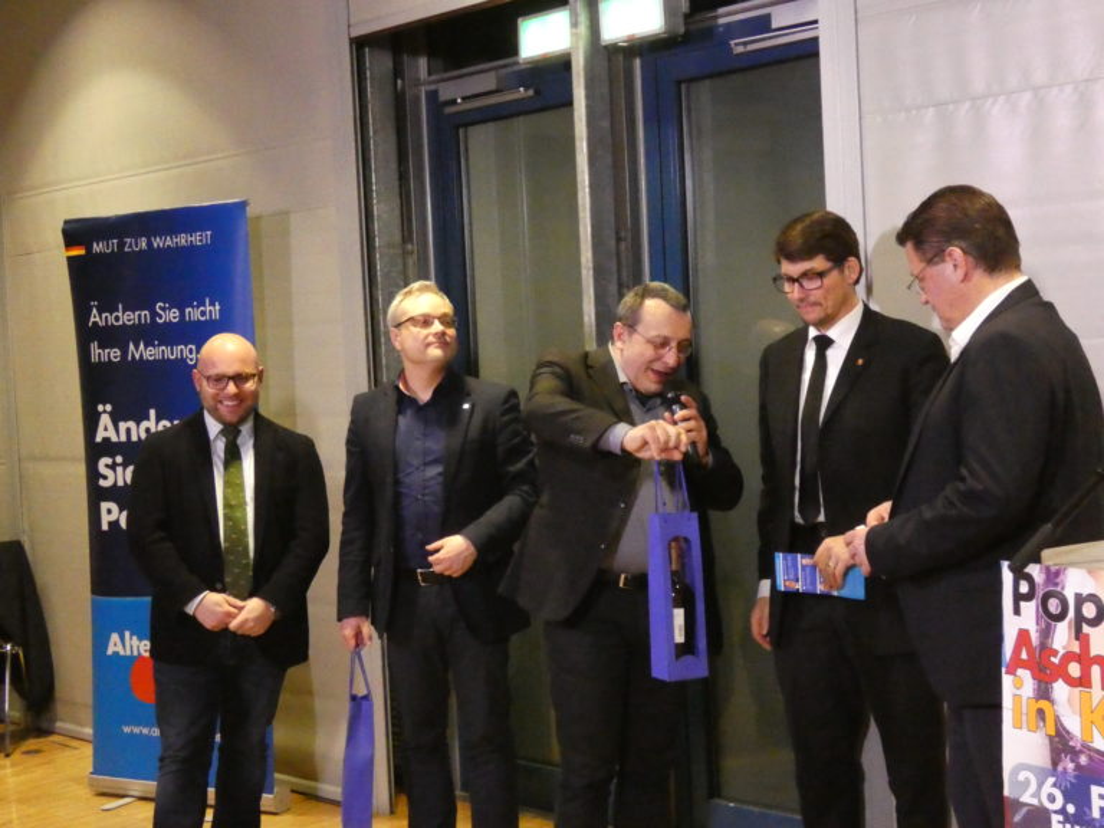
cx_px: 552
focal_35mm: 53
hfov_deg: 36.2
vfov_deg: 27.5
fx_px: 1690
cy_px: 414
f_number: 3.9
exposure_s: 1/100
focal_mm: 9.5
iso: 3200
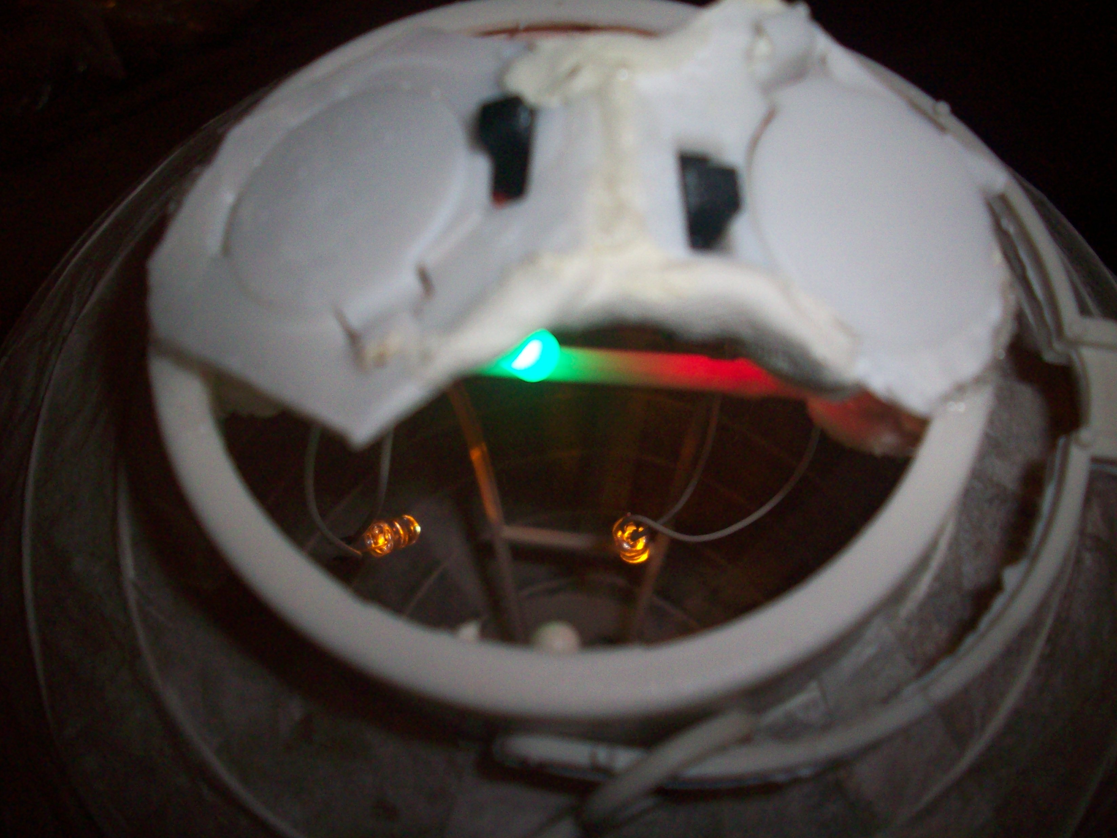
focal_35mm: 37
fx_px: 1194
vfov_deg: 38.7
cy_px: 419
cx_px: 558
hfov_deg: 50.1
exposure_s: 1/45
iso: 160
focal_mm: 6.2
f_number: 2.8
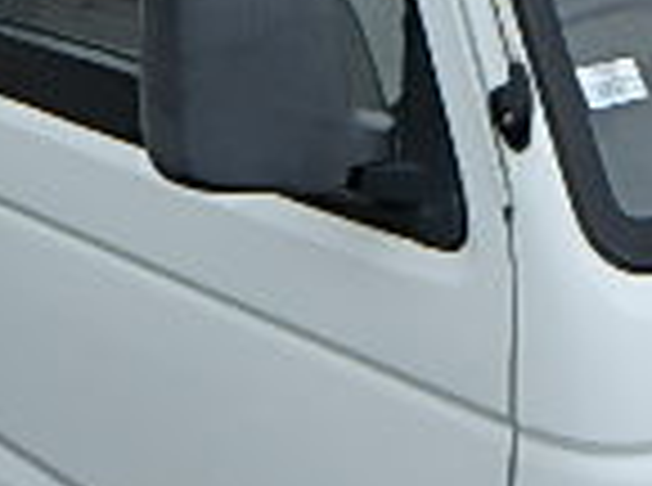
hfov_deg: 21.0
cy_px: 324
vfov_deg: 15.8
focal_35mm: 93
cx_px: 490
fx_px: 1747
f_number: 3.5
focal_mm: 3.7
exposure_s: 1/800
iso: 125
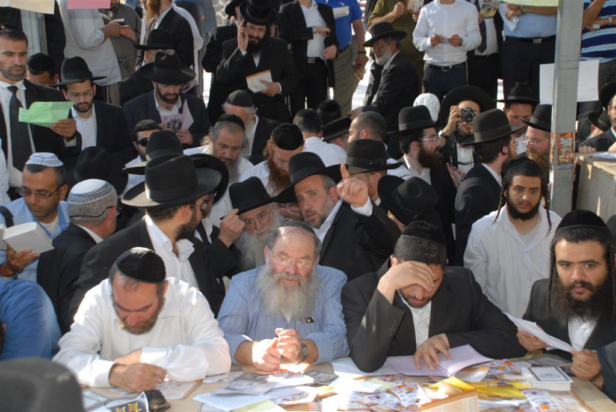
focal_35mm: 52
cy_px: 206
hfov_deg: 37.8
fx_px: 899
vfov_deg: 25.8
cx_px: 308
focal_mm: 35
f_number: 5
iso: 250
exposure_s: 1/60
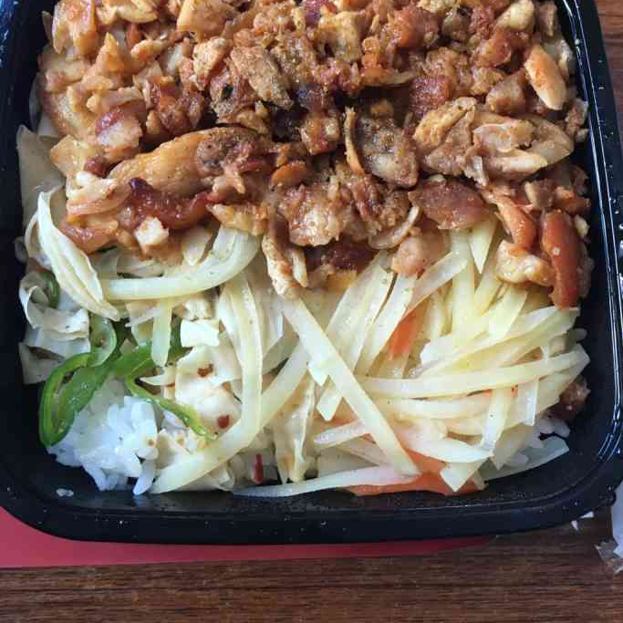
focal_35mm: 35
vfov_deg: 46.8
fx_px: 713
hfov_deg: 47.2
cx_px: 305
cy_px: 231
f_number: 2.2
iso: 80
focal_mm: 4.15
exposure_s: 1/33
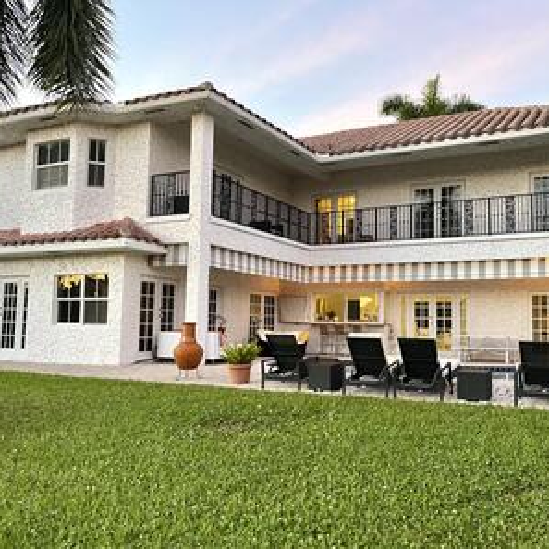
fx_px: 556
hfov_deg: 52.2
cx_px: 323
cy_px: 274
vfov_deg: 52.5
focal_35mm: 31
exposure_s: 1/60
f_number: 1.6
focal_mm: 5.1
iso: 250
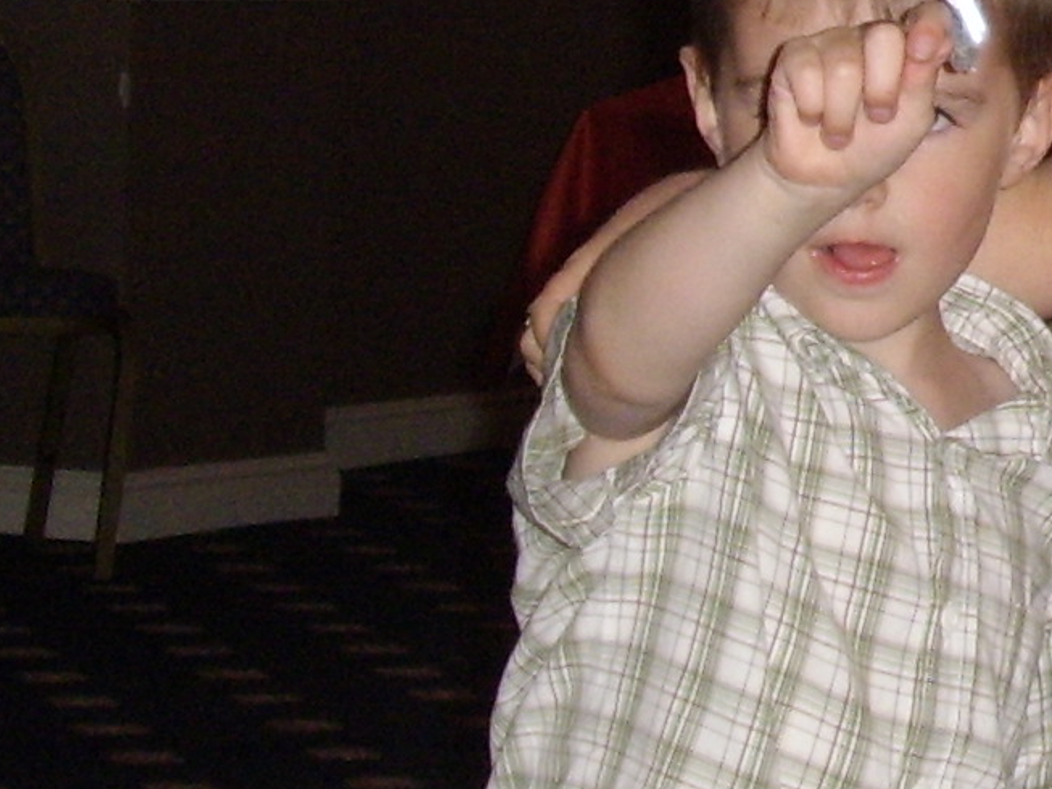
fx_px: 4651
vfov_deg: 9.6
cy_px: 11
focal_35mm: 153
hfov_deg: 12.3
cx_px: 1537
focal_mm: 8.4
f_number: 3.4
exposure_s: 1/60
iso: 200
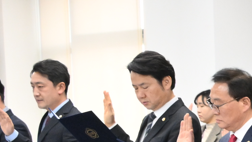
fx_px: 1009
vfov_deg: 7.9
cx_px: 547
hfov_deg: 12.2
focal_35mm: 151
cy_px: 201
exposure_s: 1/250
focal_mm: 26
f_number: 5.6
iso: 2500
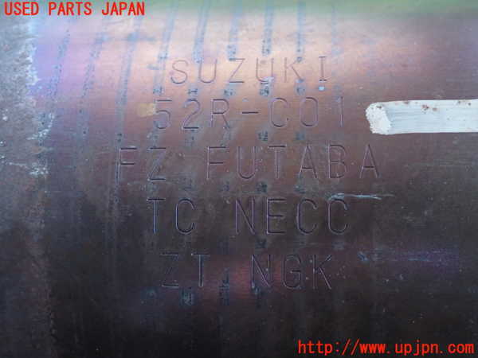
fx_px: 746
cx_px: 239
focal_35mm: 54
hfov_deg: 35.5
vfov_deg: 27.0
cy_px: 179
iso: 800
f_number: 3.3
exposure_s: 1/40
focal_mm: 9.65
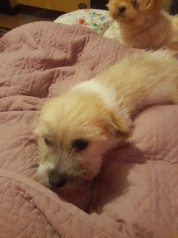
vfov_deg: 69.4
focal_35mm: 25
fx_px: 171
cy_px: 119
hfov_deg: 54.9
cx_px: 89
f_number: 2
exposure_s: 1/20
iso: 1000
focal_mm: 4.6
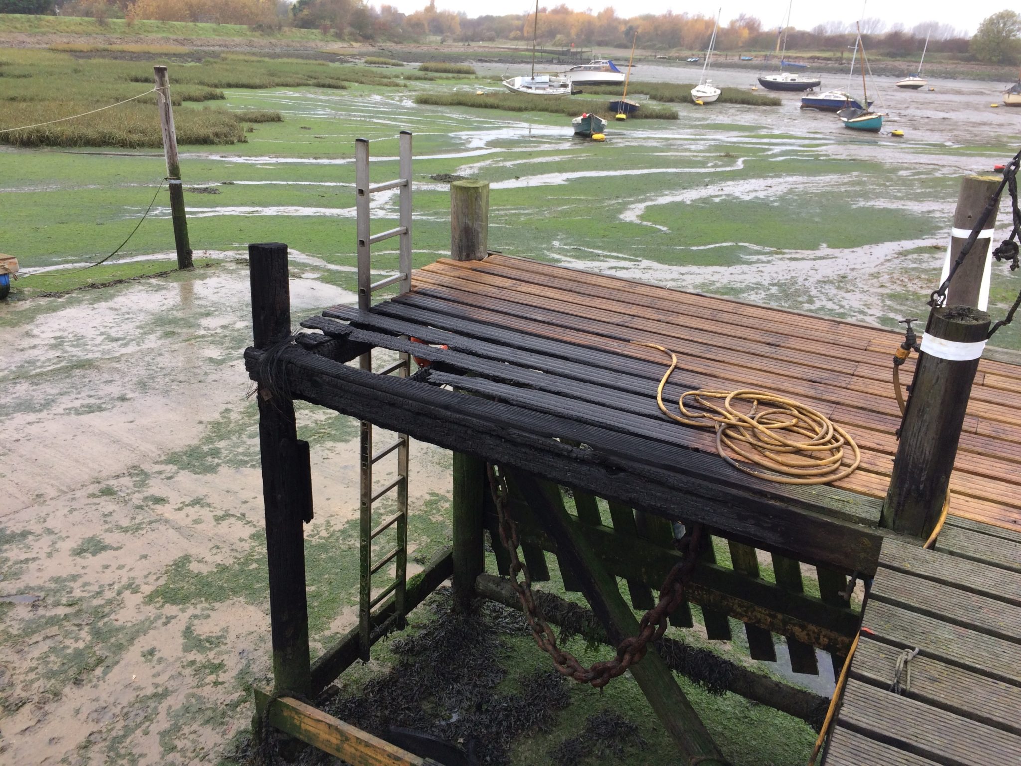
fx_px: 855
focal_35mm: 29
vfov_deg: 48.2
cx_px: 510
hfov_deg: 61.7
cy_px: 383
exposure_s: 1/100
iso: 50
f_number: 2.2
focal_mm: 4.15
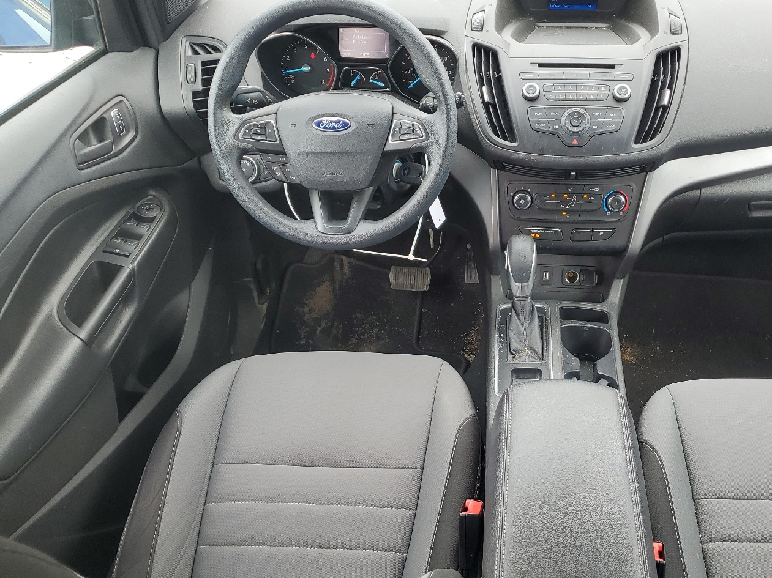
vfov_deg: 42.8
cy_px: 332
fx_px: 736
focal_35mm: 33
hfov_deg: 54.7
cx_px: 484
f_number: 1.5
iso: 50
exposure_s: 1/161
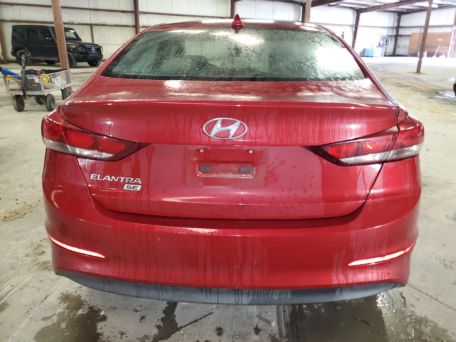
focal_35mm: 26
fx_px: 343
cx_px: 228
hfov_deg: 67.3
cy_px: 171
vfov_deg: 53.1
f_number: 1.5
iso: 297
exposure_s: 1/20
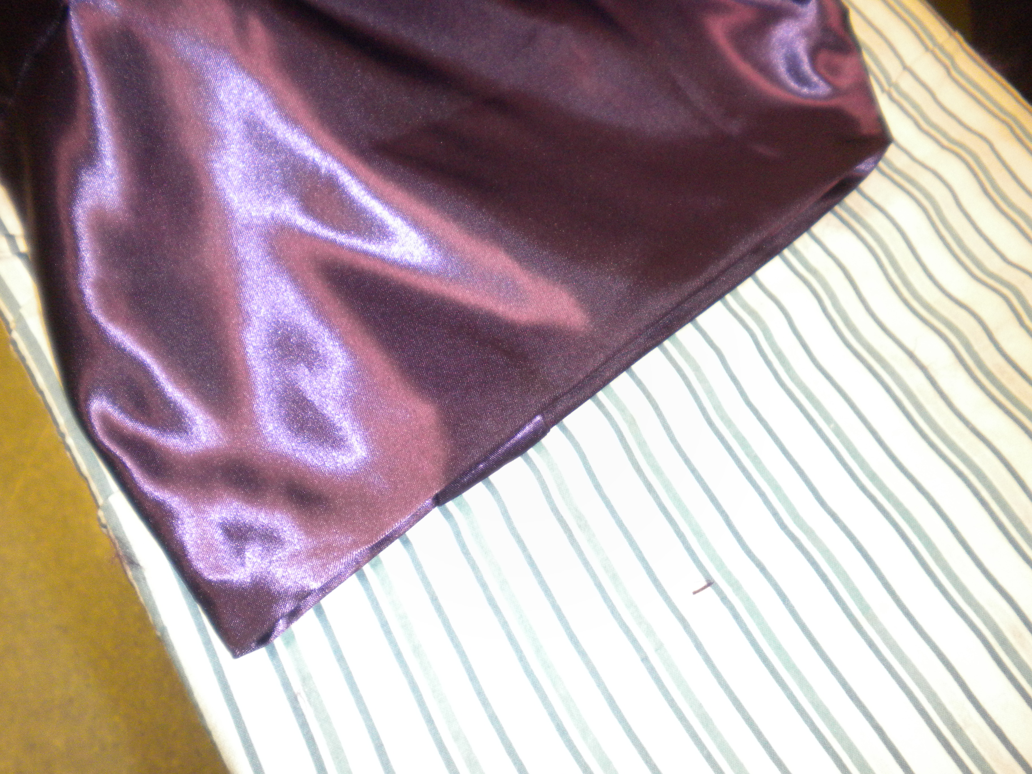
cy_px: 387
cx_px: 516
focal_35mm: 35
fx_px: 1043
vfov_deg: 40.7
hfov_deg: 52.6
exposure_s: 1/49.2
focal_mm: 6.3
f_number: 3.1
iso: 385
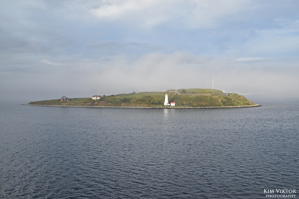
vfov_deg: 10.7
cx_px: 150
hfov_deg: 16.1
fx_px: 1059
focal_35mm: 128
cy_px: 100
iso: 200
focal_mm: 85
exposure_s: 1/500
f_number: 11
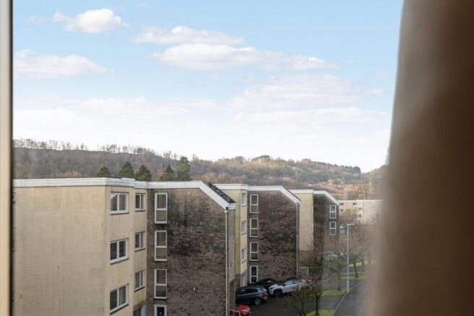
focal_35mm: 35
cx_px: 237
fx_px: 461
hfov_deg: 54.4
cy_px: 158
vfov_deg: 37.9
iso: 400
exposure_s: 1/100
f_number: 8
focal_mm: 35
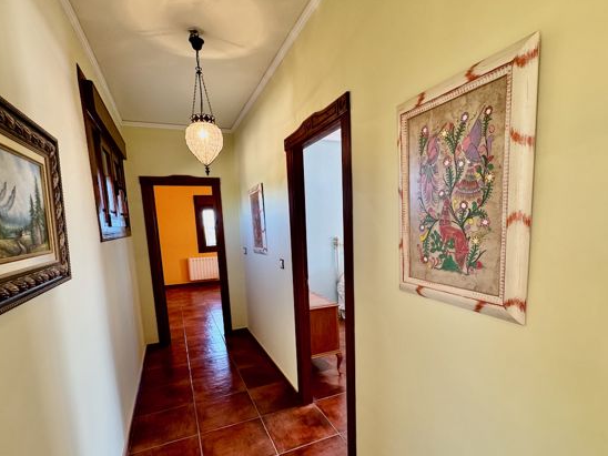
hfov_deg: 87.7
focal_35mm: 18
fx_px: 316
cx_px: 311
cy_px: 271
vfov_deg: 70.9
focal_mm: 2.22
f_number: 2.2
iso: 160
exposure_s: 1/100
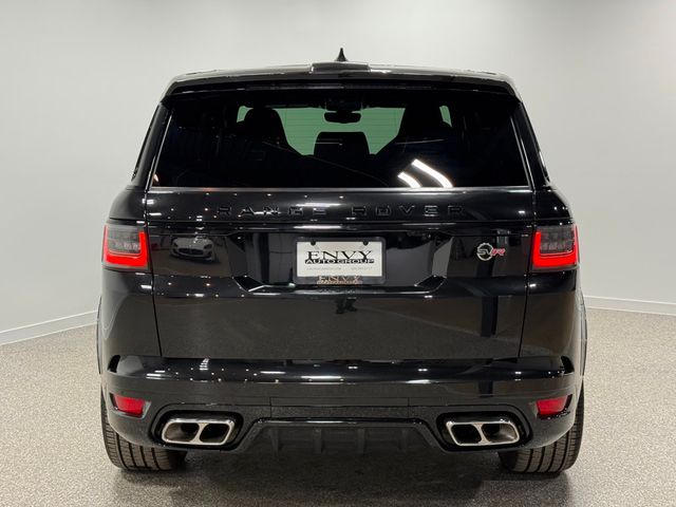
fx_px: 937
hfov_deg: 39.7
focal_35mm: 48
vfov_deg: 30.3
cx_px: 338
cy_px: 254
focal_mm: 6.76
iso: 64
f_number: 1.78
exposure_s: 1/120
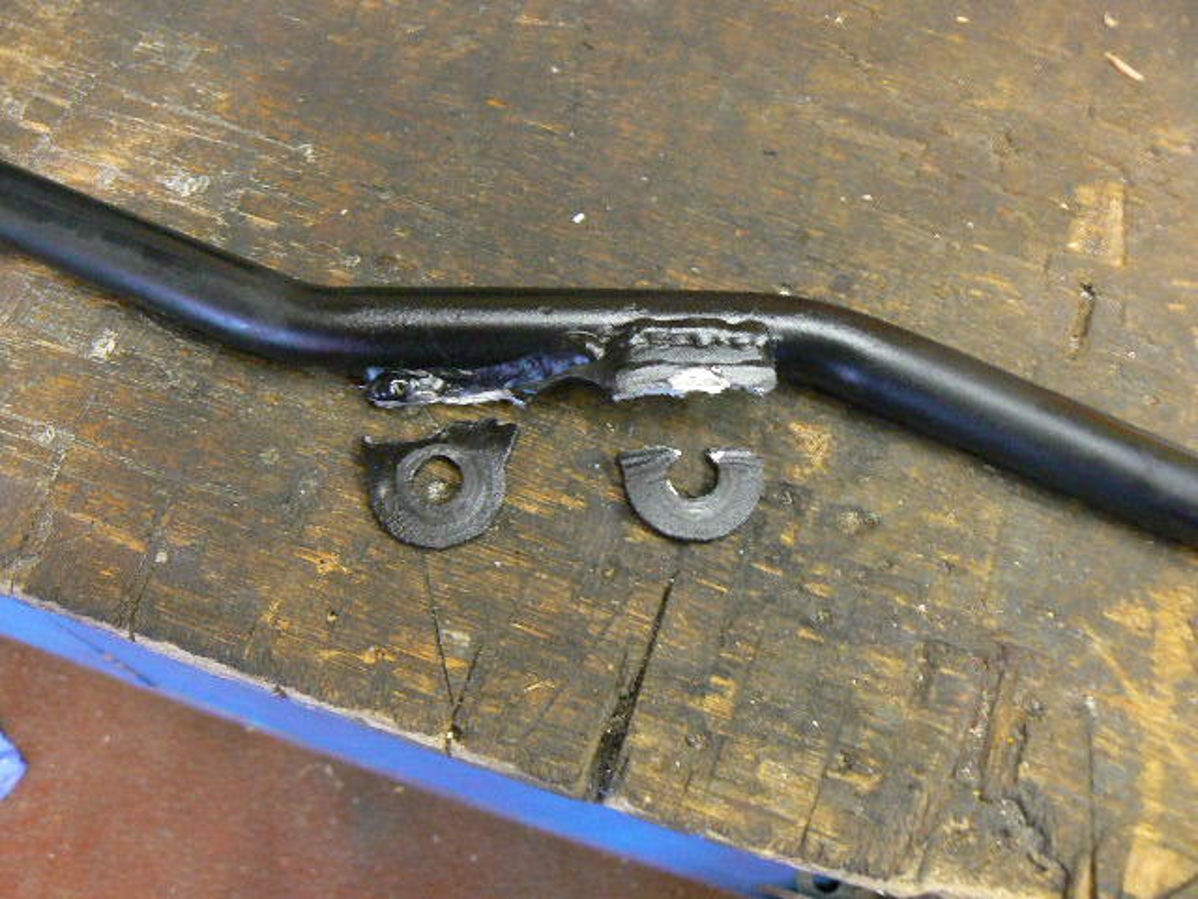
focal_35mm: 36
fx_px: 1246
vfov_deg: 39.7
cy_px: 450
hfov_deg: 51.4
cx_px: 599
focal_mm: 6
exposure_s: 1/4
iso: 200
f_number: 2.8
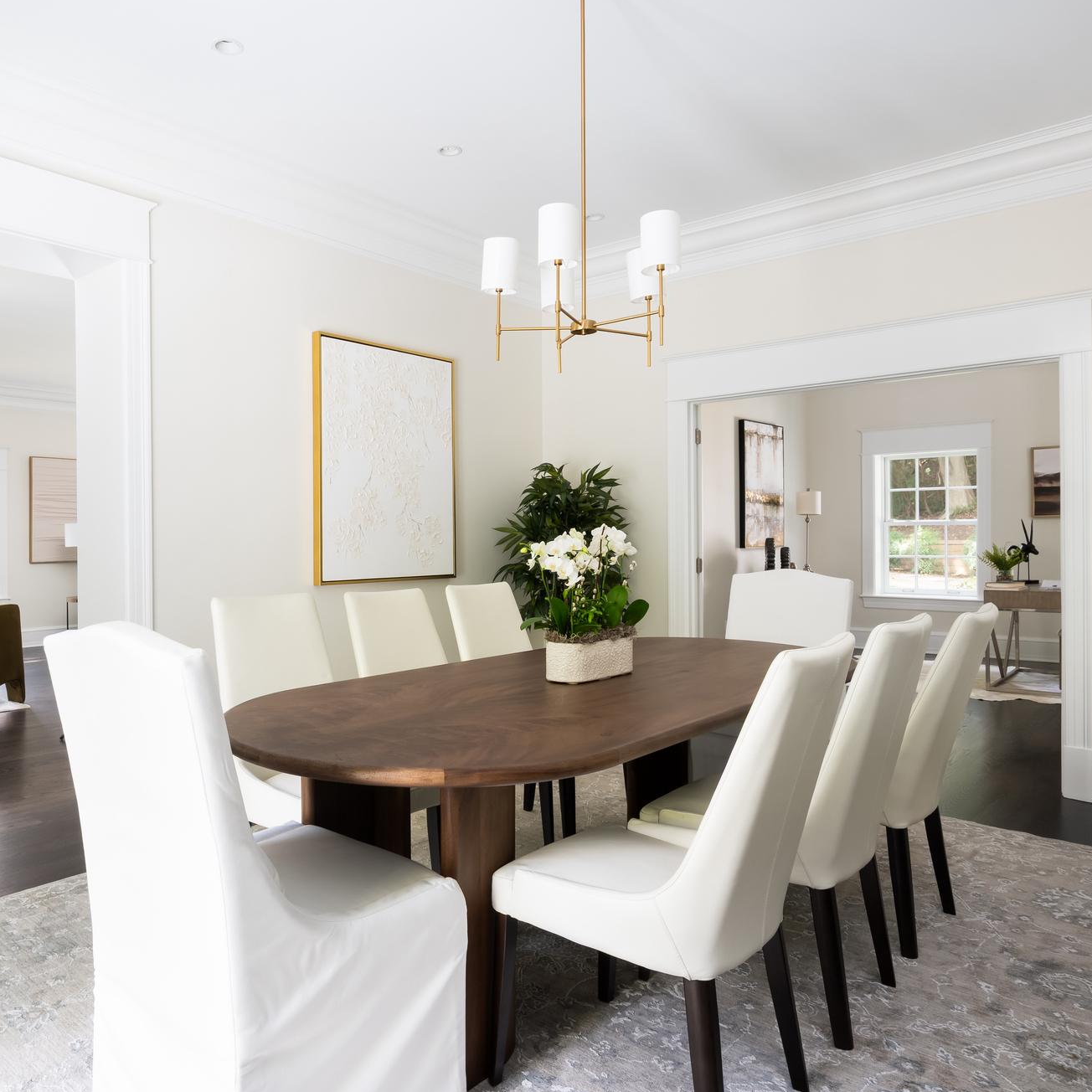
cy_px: 539
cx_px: 415
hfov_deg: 64.2
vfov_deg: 65.0
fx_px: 857
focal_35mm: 24
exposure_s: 1/20
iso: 800
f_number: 13
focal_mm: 18
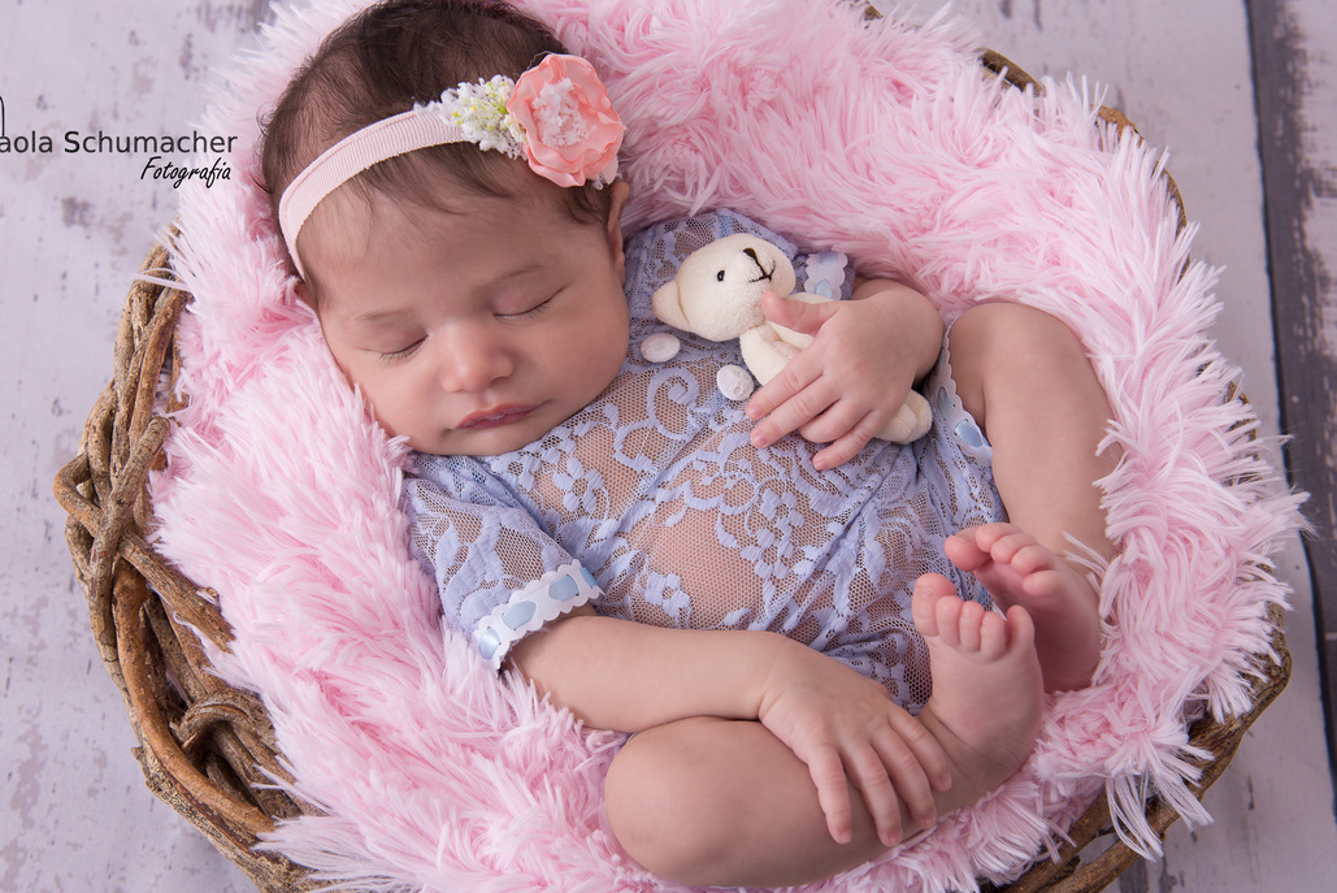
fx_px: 2081
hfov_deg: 35.6
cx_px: 637
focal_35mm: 56
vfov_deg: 24.2
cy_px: 479
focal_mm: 48
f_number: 7.1
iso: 200
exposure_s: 1/160
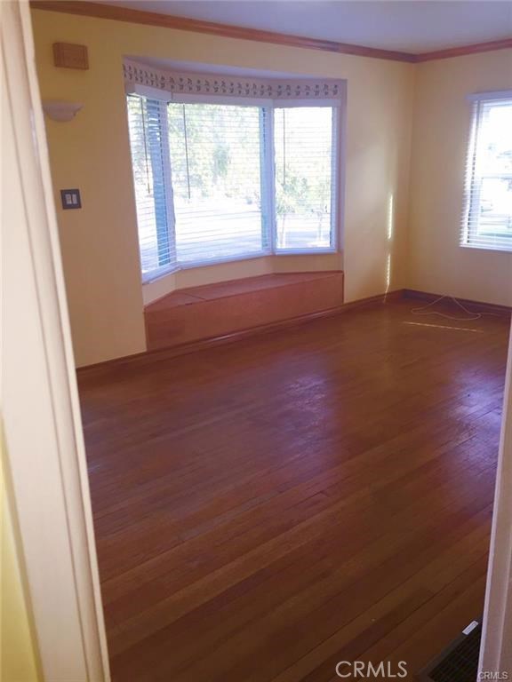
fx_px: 572
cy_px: 341
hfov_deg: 48.2
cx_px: 256
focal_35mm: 29
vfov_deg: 61.7
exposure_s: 1/120
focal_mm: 4.15
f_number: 2.2
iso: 50
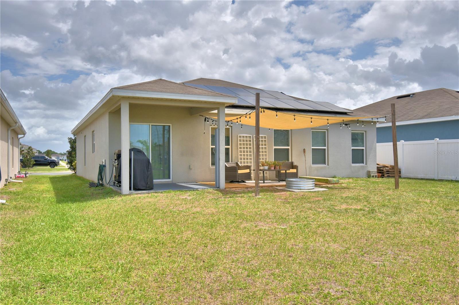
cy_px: 152
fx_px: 382
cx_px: 230
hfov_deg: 61.9
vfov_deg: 43.6
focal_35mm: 30
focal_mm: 20
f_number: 5.6
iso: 100
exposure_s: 1/1000
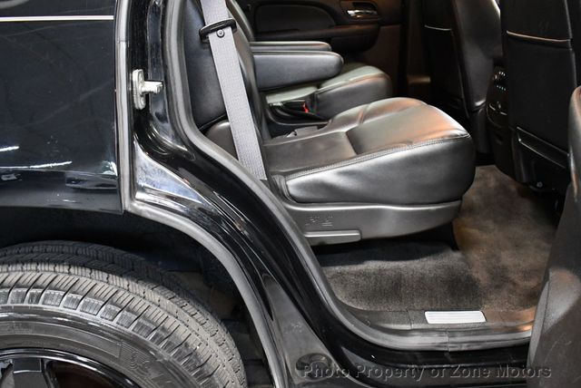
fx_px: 582
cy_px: 194
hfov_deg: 53.1
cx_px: 290
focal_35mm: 36
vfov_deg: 36.9
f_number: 3.5
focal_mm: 18
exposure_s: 1/60
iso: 5000
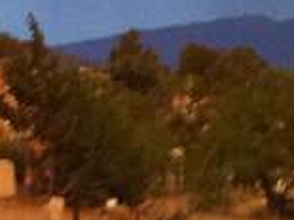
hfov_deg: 10.7
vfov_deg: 8.0
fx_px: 1536
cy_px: -106
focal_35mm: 181
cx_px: -57
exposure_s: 1/15
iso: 320
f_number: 2.8
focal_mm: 3.85
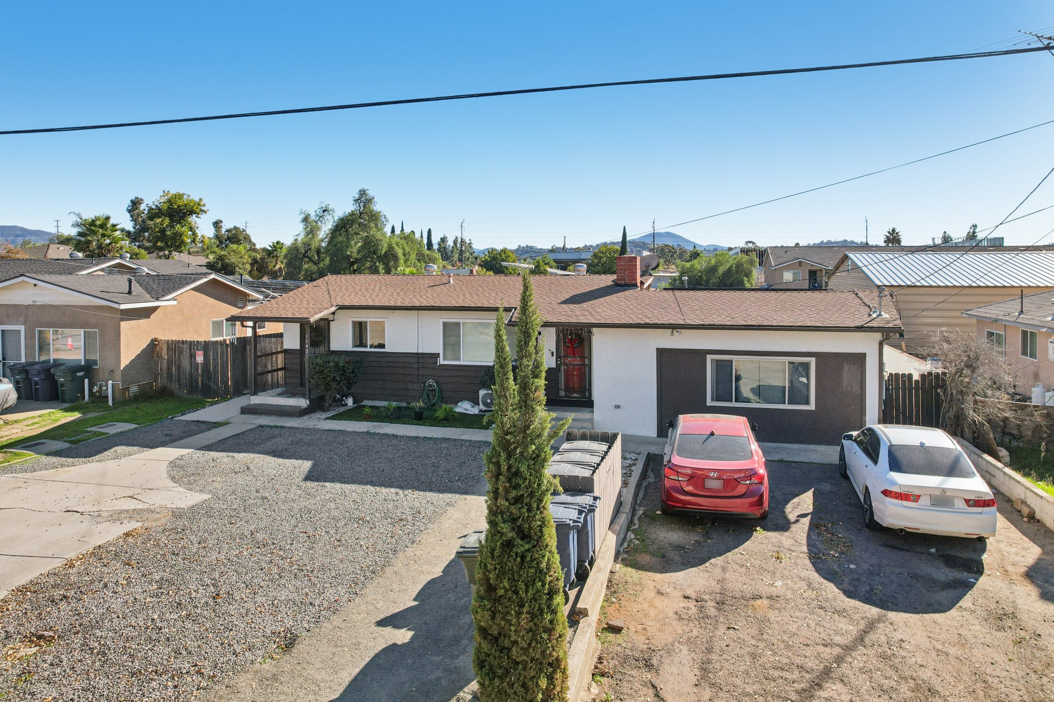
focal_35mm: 22
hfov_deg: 78.6
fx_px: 644
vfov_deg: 57.2
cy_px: 351
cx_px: 527
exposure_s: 1/2000
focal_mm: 8.4
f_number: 2.8
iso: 100
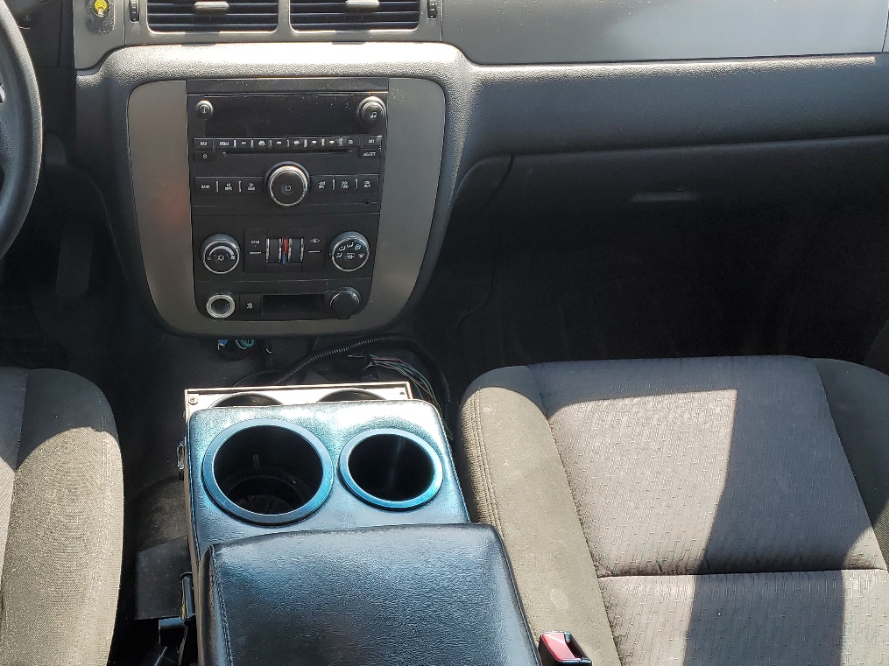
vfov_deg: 35.1
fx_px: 1053
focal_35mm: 41
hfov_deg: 44.0
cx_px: 206
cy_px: 347
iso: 50
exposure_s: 1/323
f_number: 1.5
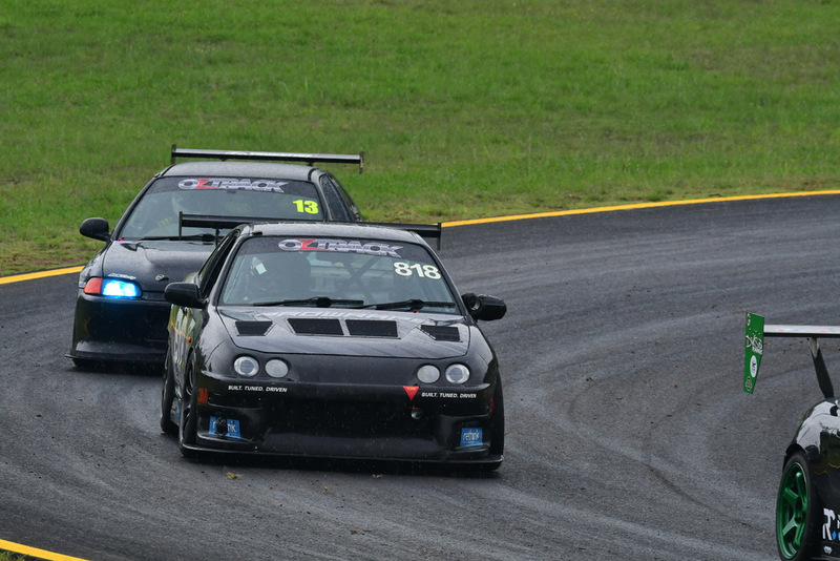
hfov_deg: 3.8
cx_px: 420
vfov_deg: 2.5
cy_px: 280
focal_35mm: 540
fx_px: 12604
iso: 1000
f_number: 11
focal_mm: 360
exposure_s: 1/640
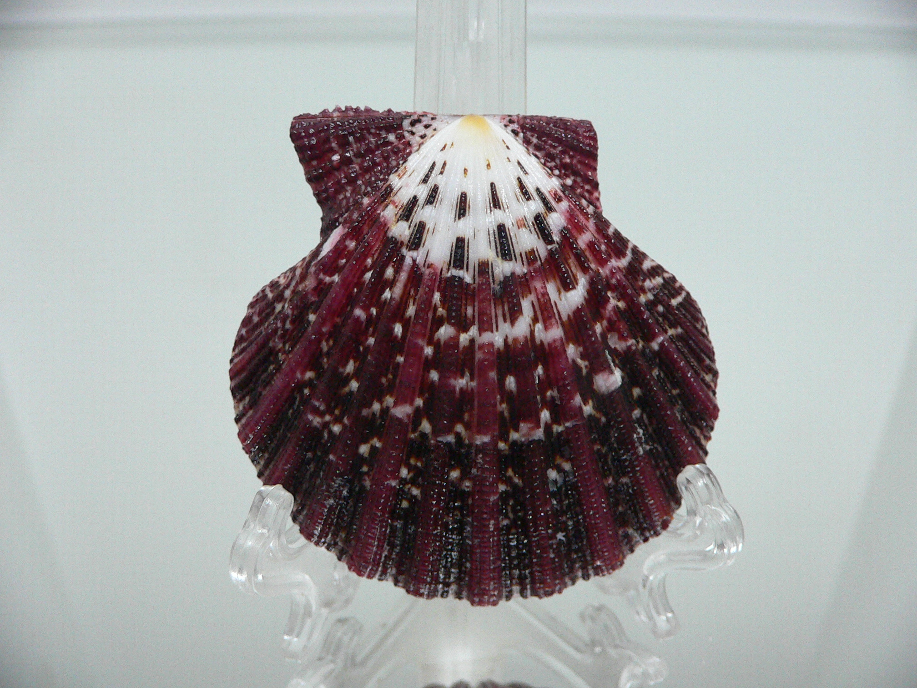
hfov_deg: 52.6
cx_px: 458
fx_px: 927
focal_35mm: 35
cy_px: 344
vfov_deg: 40.7
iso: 200
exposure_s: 1/40
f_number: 2.8
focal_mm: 4.6
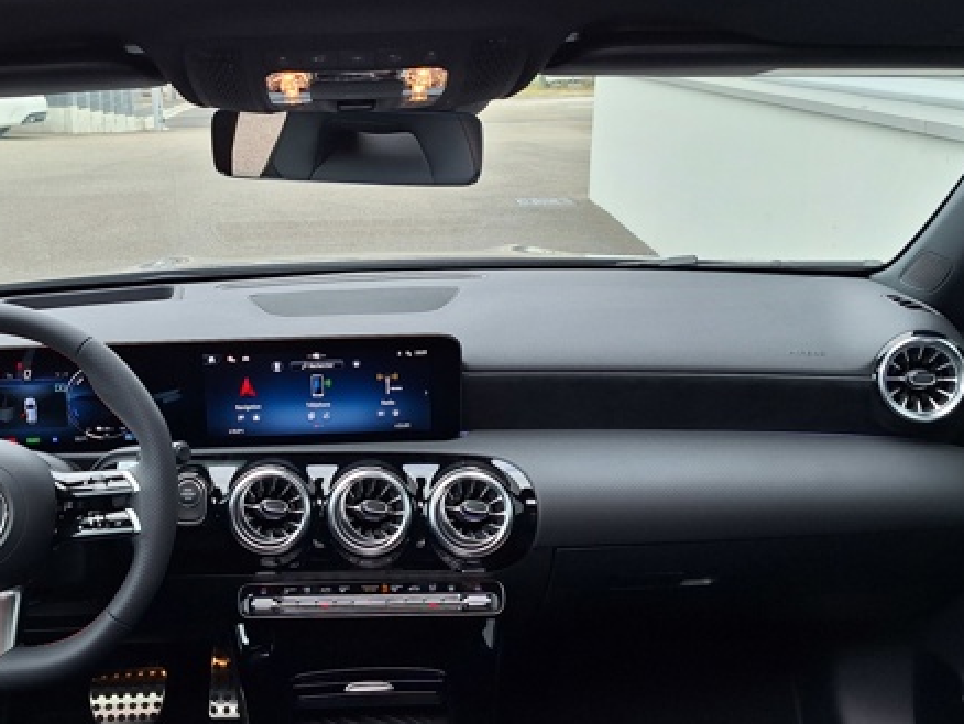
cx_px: 363
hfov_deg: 44.4
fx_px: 1170
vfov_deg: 34.4
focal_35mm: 42
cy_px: 365
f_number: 1.8
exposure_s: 1/381
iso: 40
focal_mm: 5.54
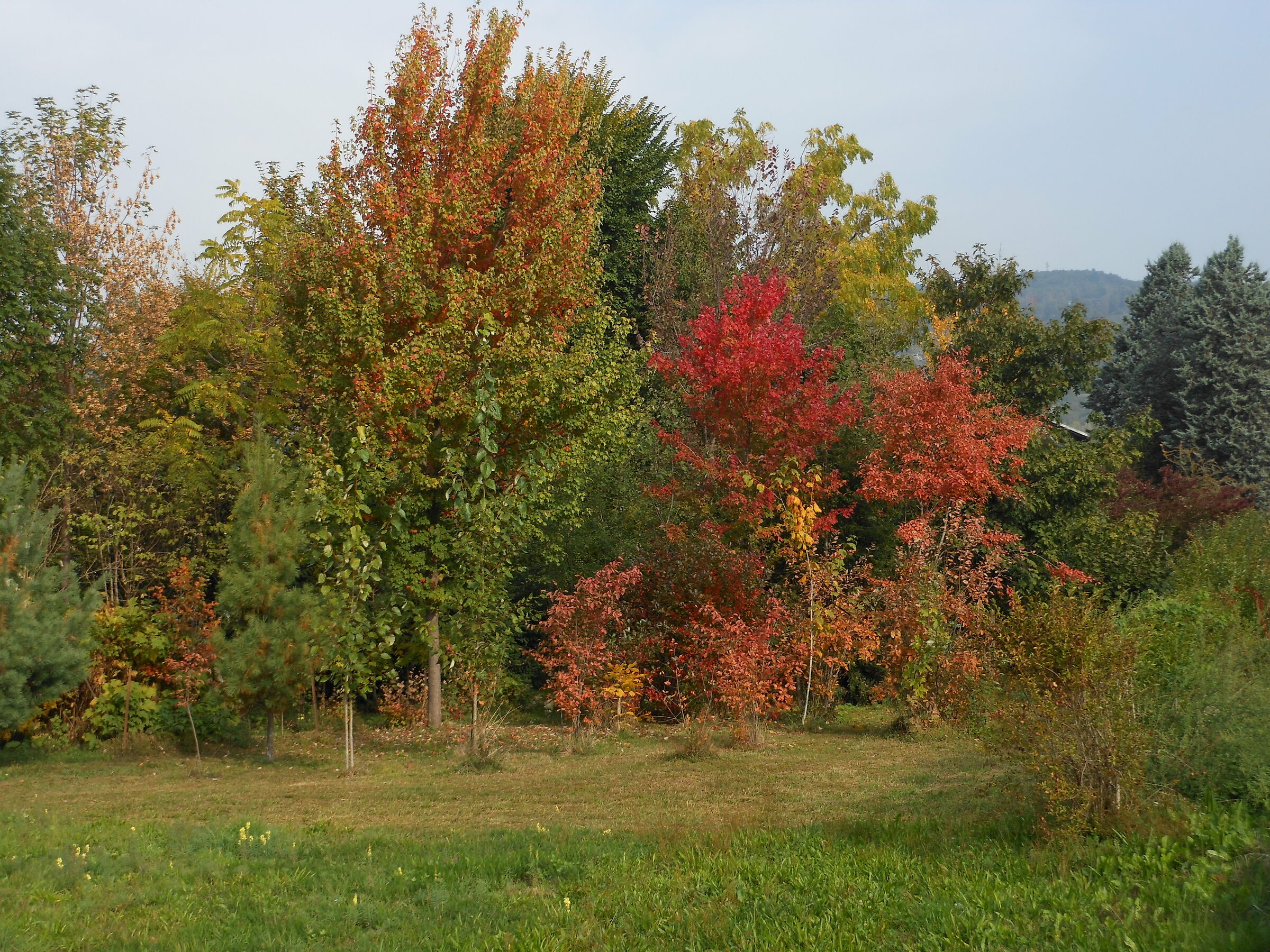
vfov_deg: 32.2
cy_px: 476
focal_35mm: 45
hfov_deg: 42.1
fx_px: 1651
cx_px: 635
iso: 80
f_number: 4.6
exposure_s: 1/320
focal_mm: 8.1
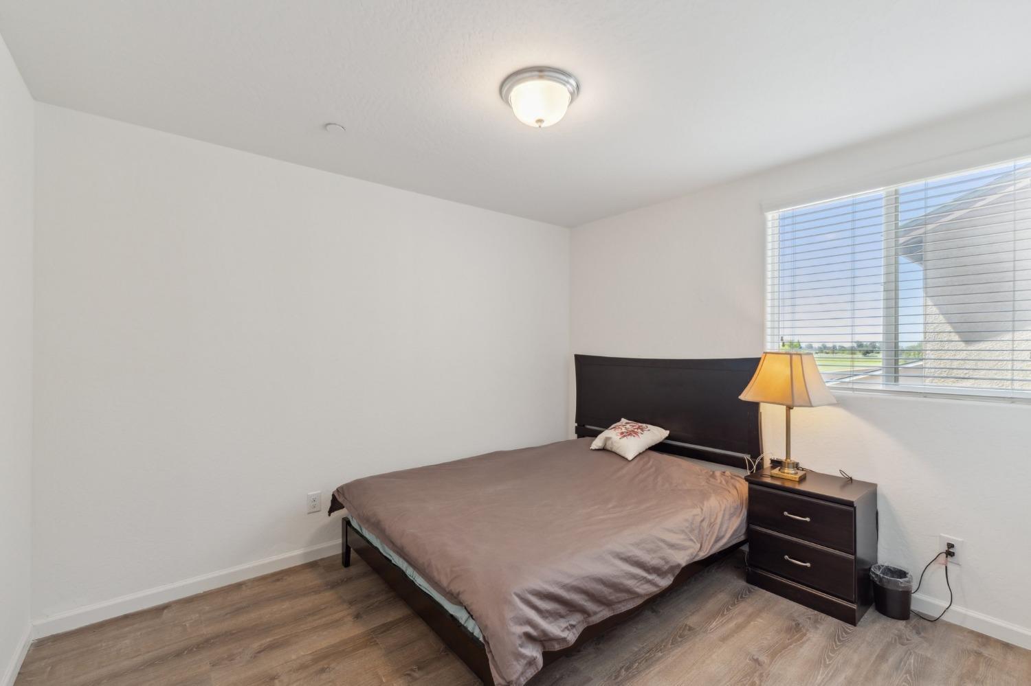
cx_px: 516
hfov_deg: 100.4
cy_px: 343
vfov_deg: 77.3
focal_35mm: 15
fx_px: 429
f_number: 8
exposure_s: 1/4
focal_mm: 10
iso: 100
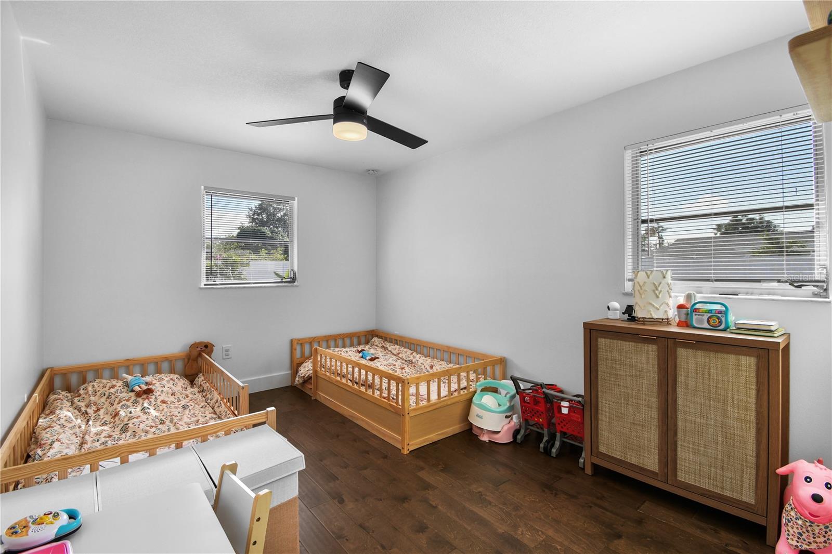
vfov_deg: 77.3
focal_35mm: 15
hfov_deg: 100.4
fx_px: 347
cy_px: 277
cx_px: 416
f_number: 7.1
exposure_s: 1/10
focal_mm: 10
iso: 100
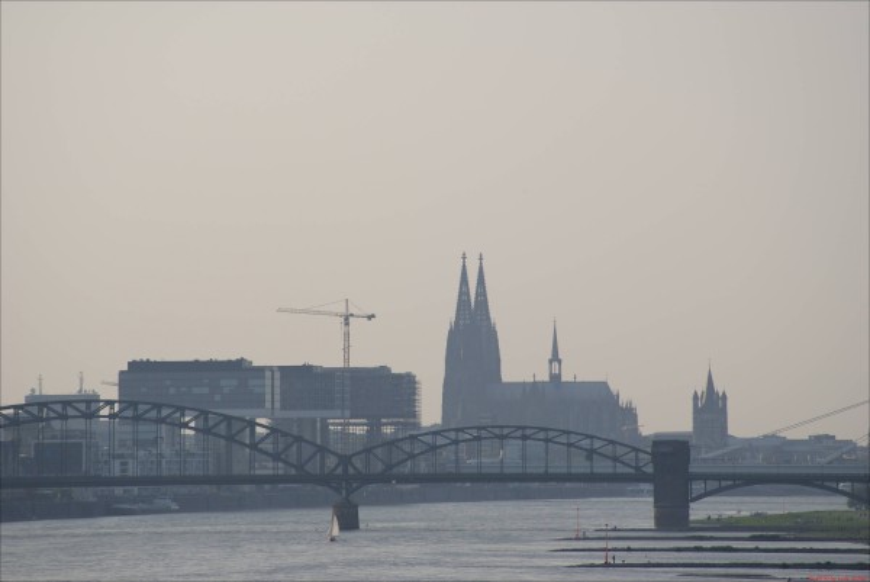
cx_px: 435
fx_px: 7255
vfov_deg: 4.6
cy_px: 291
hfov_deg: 6.9
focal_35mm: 300
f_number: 8
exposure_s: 1/400
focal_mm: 200
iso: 100
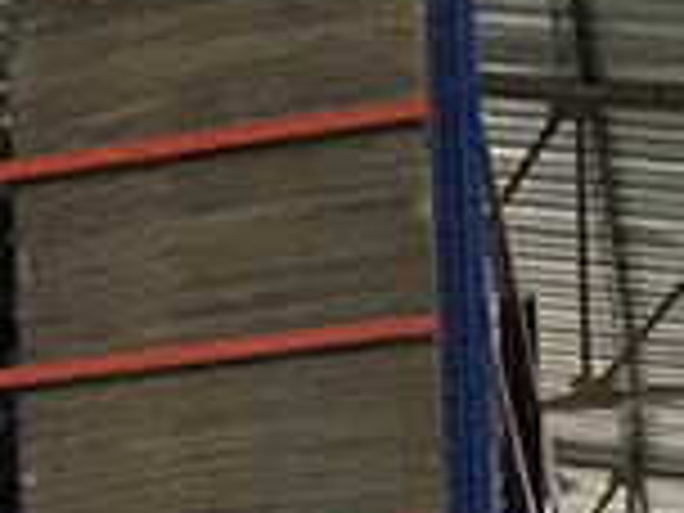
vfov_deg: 9.5
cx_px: -396
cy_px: 958
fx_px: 2905
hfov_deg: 12.6
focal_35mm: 147
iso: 100
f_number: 1.8
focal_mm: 3.99
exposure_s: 1/7
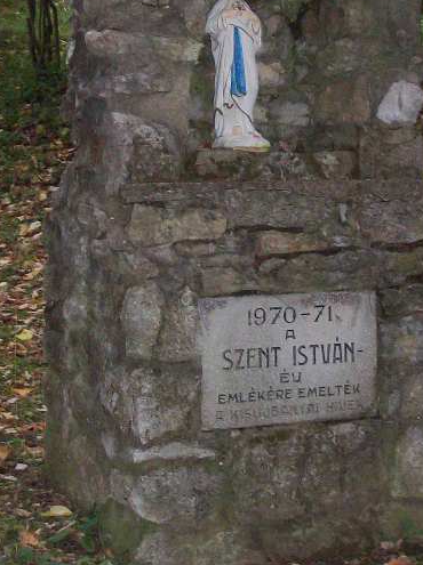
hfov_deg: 16.2
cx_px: 277
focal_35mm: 91
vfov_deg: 21.3
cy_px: 114
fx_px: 1486
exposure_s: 1/73.1
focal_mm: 7.6
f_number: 3
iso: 140
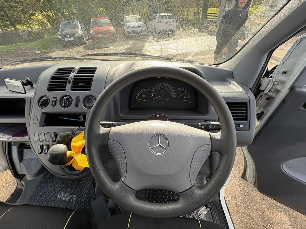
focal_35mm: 14
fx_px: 124
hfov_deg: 102.1
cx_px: 153
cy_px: 114
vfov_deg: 85.7
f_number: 2.2
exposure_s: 1/186
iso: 64
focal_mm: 2.22
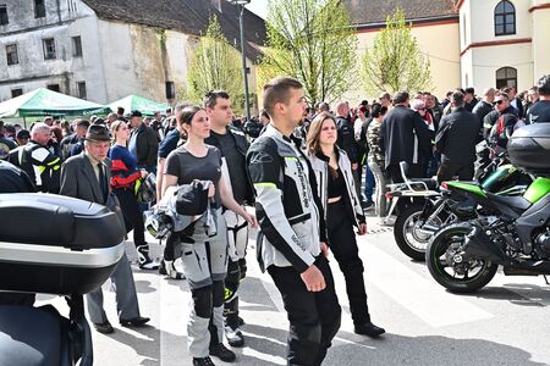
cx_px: 275
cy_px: 183
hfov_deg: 54.4
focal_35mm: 35
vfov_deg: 37.9
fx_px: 535
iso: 1600
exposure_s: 1/640
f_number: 16
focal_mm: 35
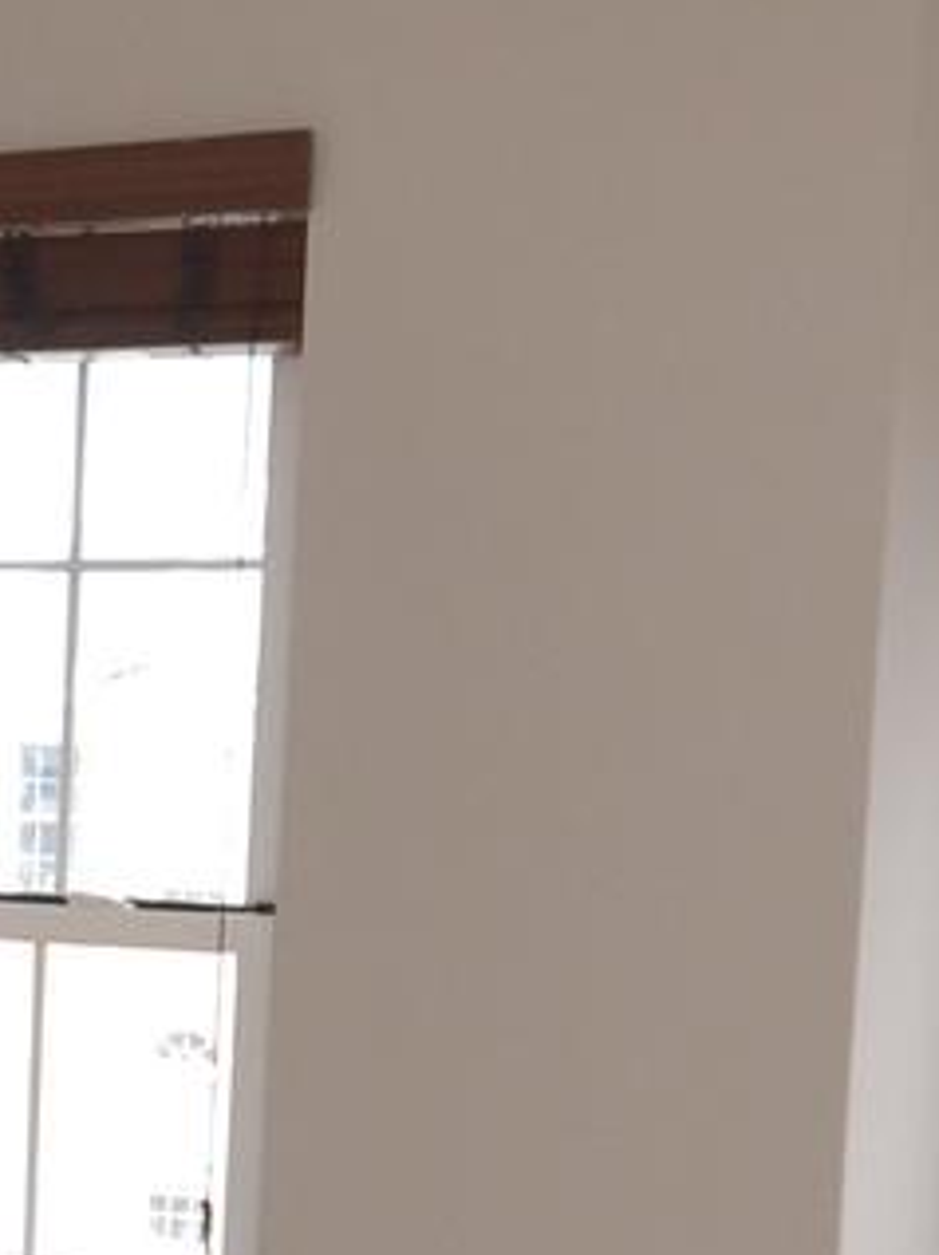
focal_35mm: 93
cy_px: 1068
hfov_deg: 15.3
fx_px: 3368
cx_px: -197
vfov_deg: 20.8
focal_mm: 10
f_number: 5.6
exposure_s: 1/100
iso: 400
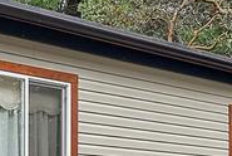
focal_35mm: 94
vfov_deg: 14.4
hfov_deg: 21.6
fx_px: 607
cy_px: 149
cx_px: 153
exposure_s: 1/40
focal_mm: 17
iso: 500
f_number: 6.3
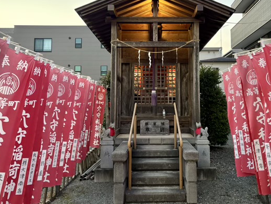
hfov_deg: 52.4
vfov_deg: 40.5
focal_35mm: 35
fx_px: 274
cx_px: 158
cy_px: 83
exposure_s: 1/50
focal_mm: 5.96
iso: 400
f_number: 1.6
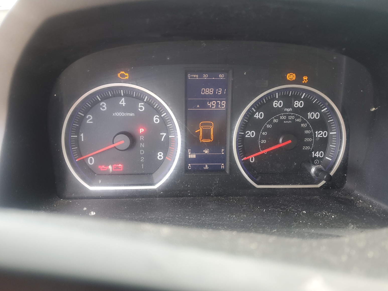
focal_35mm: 27
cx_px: 201
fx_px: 303
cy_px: 147
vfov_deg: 51.4
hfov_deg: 65.3
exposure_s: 1/60.2
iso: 65
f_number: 1.5
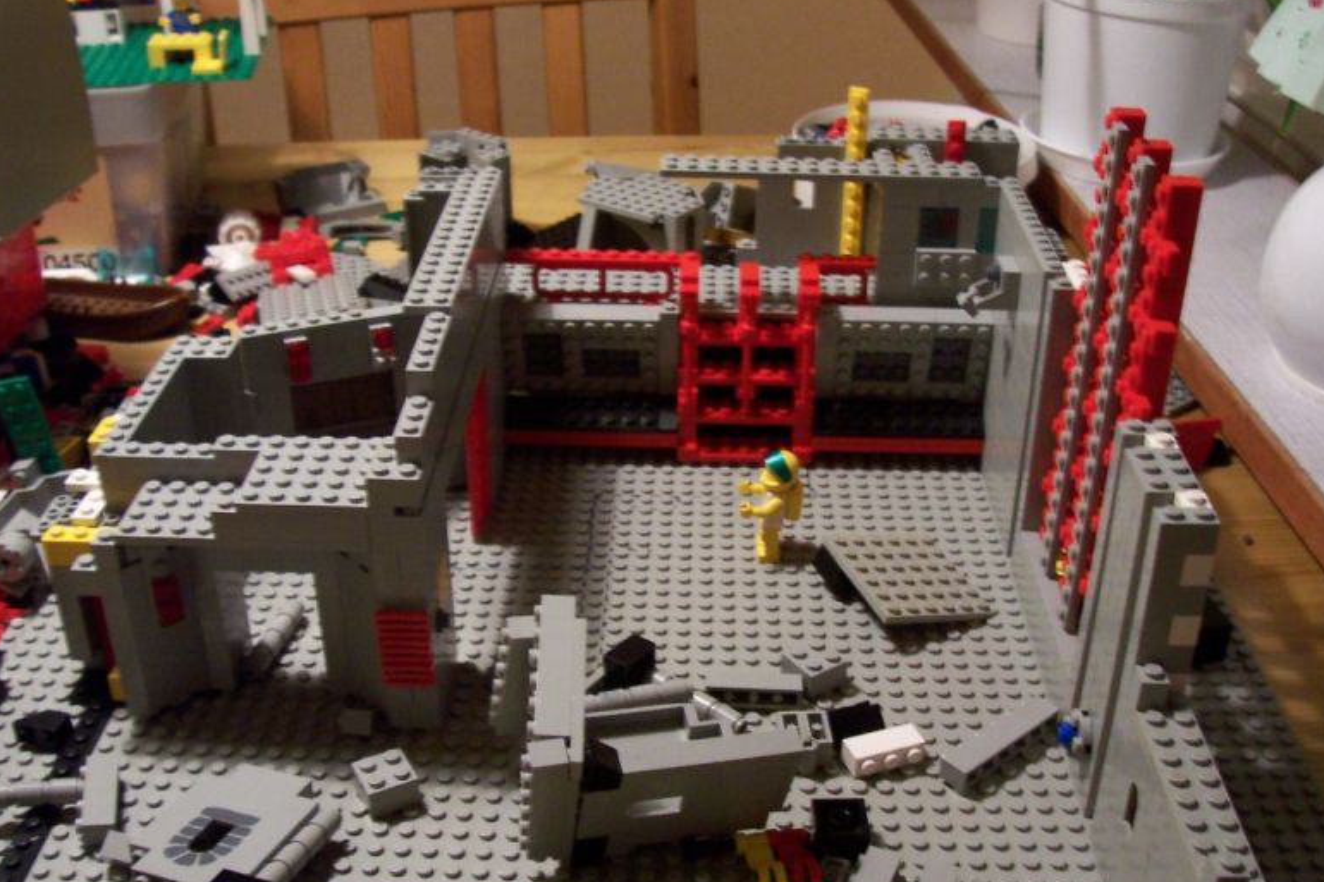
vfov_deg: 33.4
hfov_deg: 48.5
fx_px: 1471
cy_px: 481
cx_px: 671
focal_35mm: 40
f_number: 2.8
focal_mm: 5.6
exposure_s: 1/8
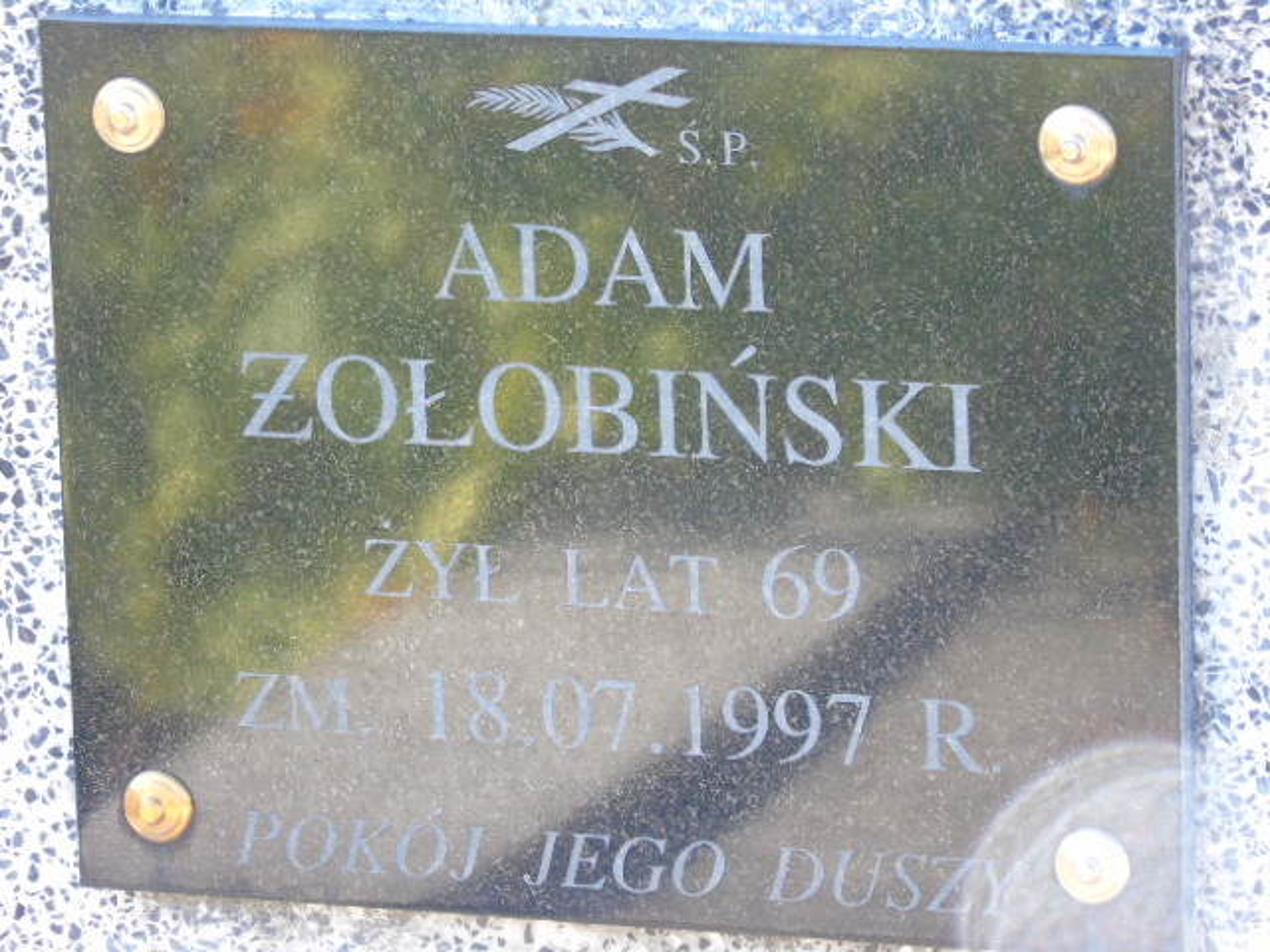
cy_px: 476
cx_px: 635
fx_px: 7778
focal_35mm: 212
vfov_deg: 7.0
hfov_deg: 9.3
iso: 400
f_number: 4.7
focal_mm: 38
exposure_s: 1/60
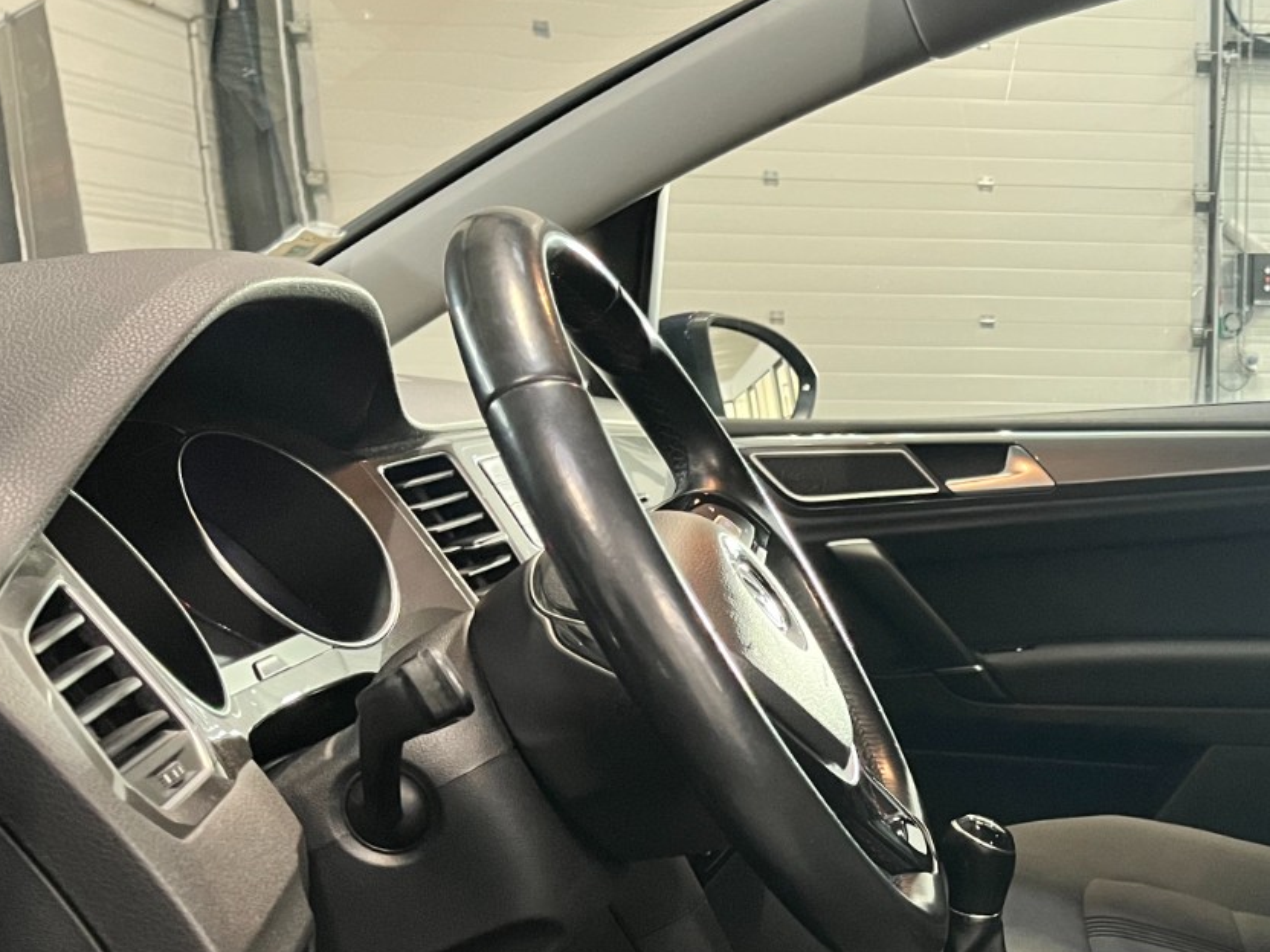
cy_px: 874
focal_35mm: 50
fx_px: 1834
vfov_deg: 27.9
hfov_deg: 35.4
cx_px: 1197
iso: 500
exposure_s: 1/25
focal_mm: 5.1
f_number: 1.6
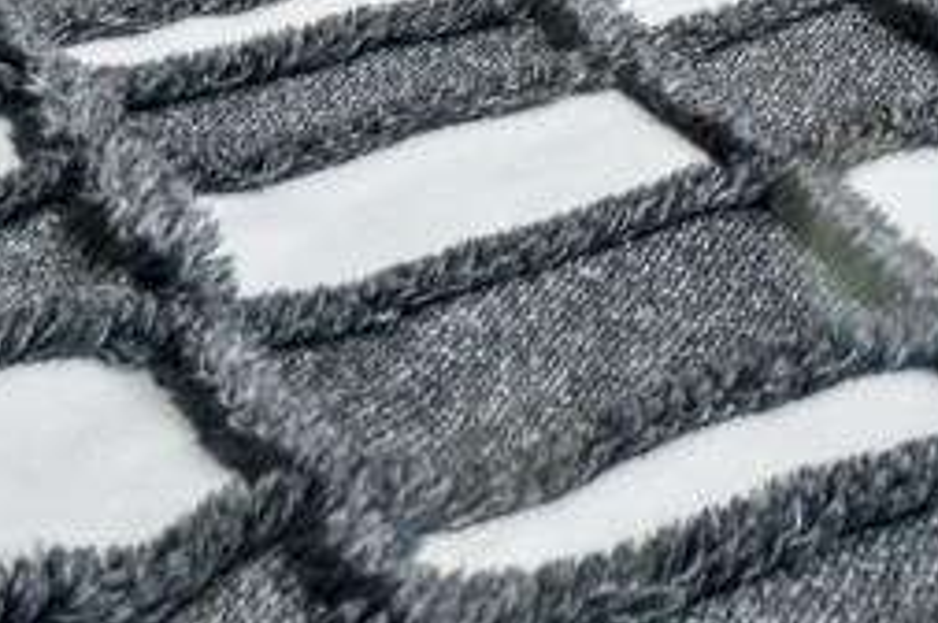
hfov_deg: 20.8
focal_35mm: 95
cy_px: -890
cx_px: 923
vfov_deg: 11.7
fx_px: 2472
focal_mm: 16
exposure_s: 1/13
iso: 640
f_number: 11
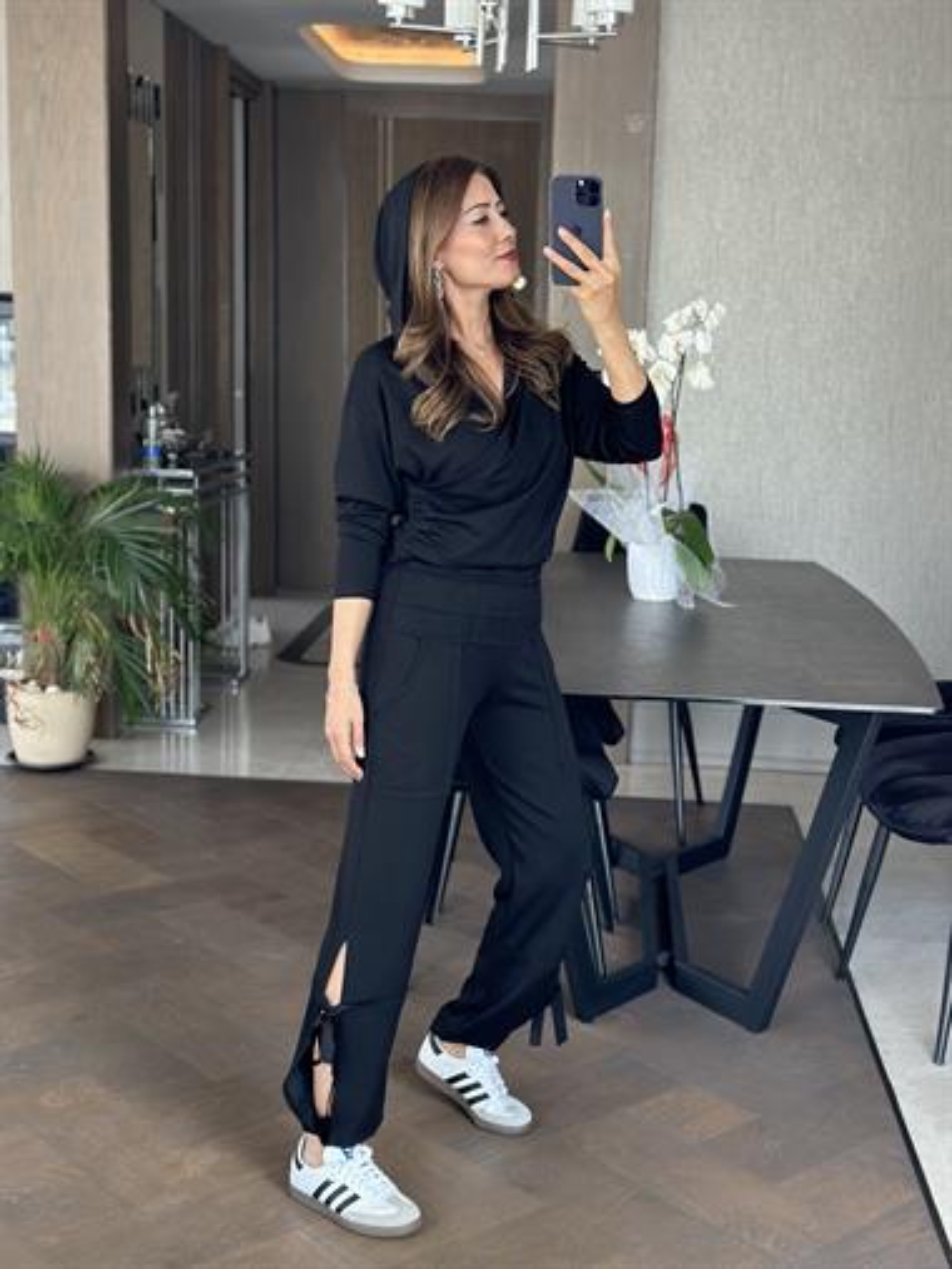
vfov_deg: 39.6
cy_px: 634
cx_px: 476
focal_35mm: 48
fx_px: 1759
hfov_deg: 30.3
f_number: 1.78
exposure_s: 1/87
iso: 125
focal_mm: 6.86
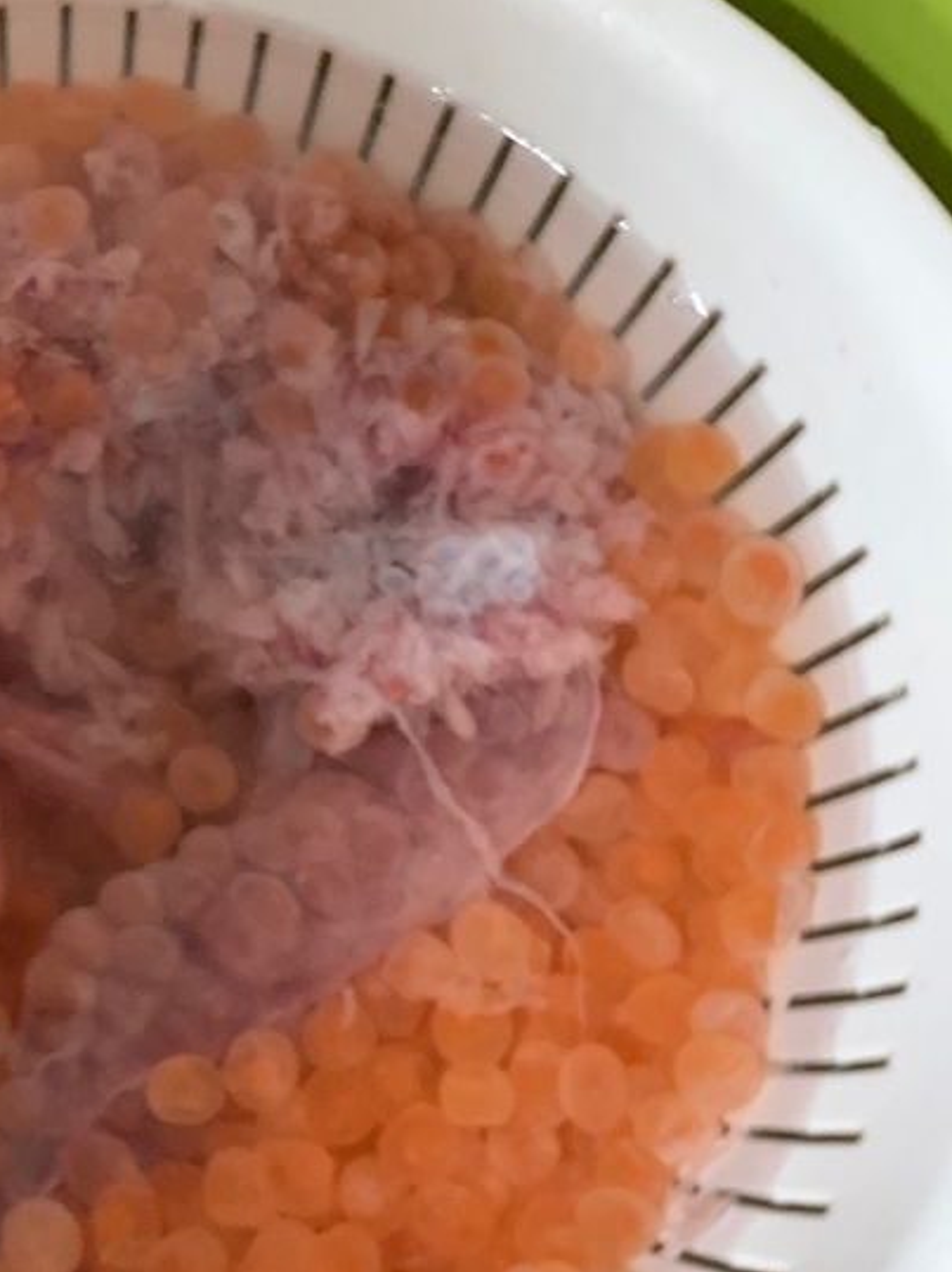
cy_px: 655
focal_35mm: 58
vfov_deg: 33.2
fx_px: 2128
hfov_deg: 24.0
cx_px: -21
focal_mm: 4.25
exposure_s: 1/20
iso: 640
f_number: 1.8
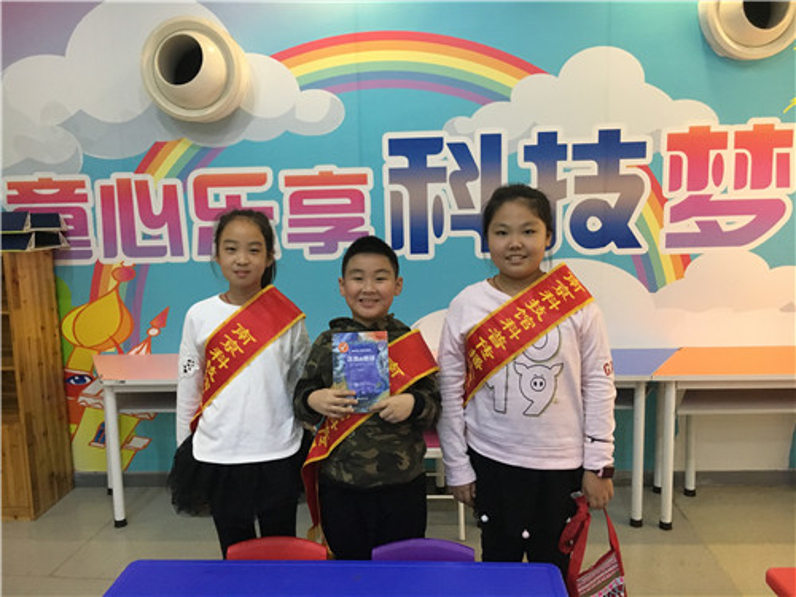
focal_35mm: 29
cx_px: 398
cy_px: 298
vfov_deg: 48.2
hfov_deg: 61.7
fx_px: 667
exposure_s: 1/25
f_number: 2.2
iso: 200
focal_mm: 4.15
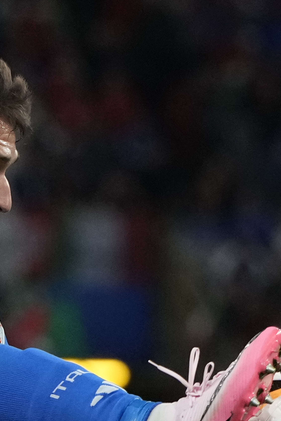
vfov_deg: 5.3
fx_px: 4554
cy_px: 349
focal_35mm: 389
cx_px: 22
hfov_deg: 3.5
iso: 3200
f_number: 3.2
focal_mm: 151
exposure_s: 1/3200
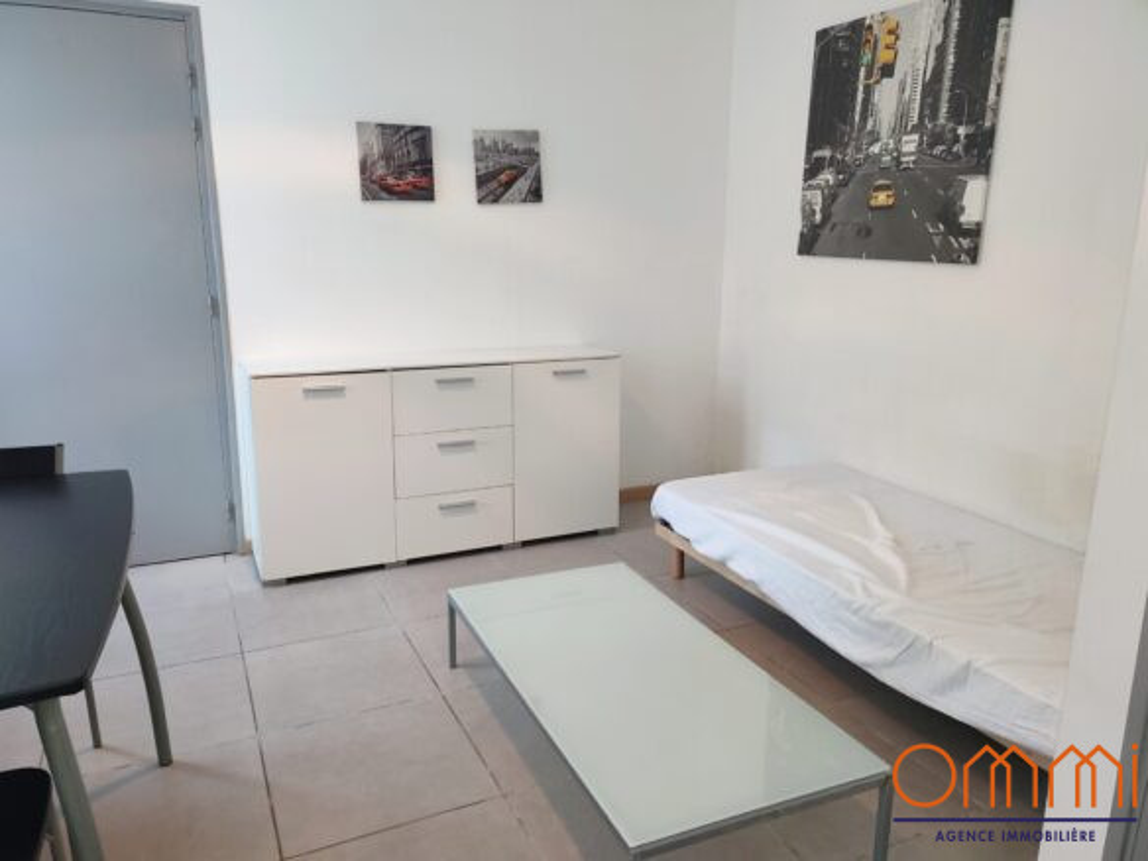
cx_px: 574
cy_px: 430
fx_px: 829
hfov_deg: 69.4
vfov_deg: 54.9
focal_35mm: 25
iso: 886
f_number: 1.9
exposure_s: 1/25
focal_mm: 6.04
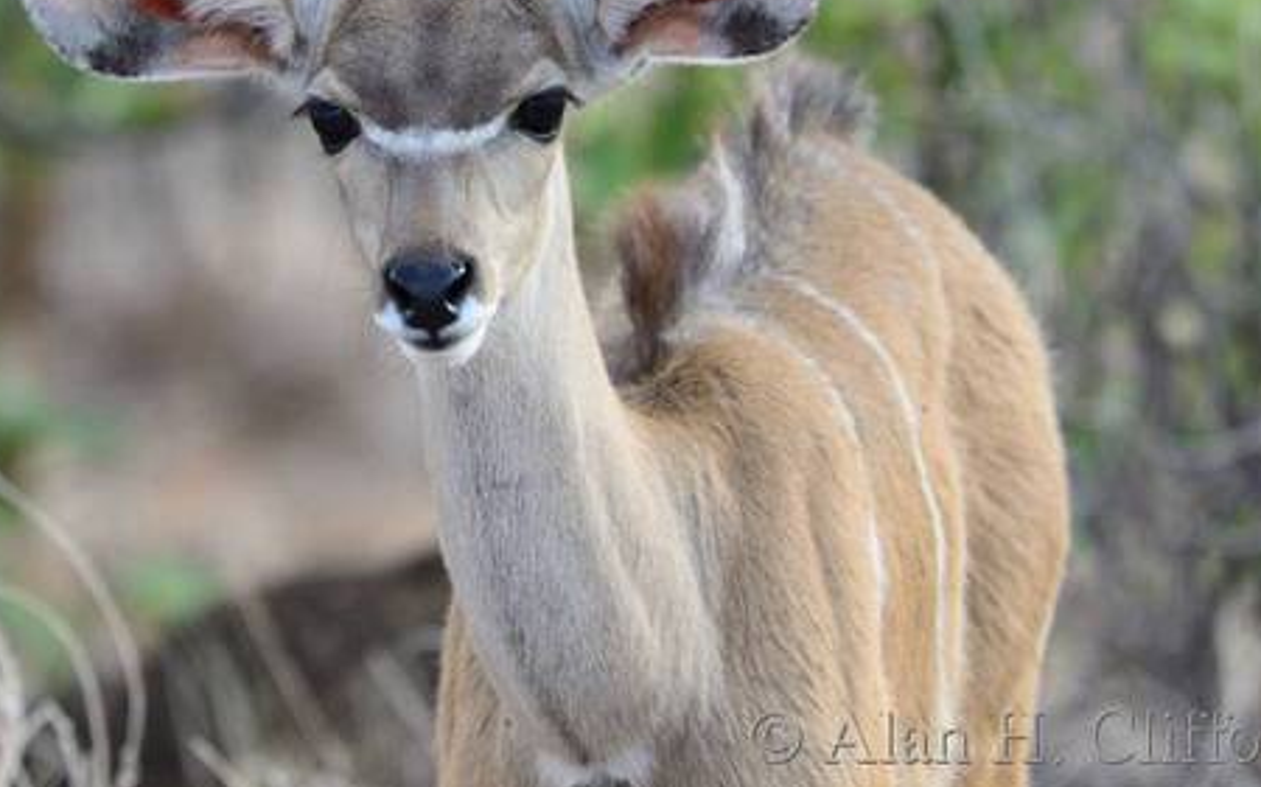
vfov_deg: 1.7
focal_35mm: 783
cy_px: 155
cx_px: 423
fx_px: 26902
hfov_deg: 2.7
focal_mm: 330
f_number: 5.3
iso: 560
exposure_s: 1/400
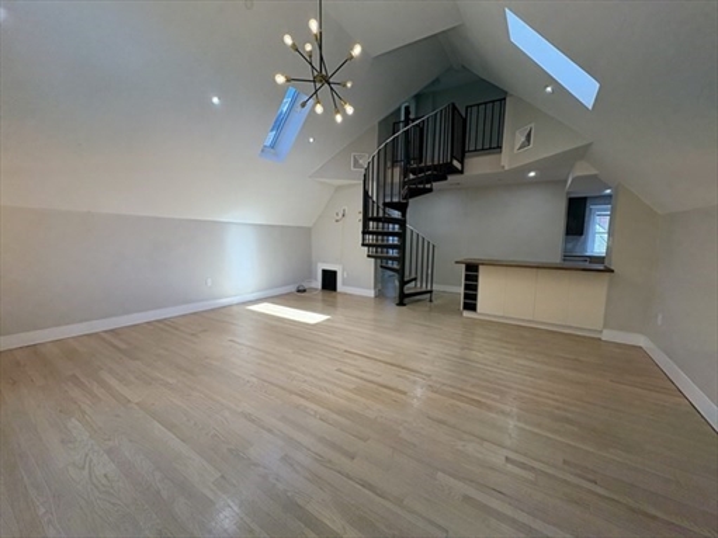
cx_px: 359
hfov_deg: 102.1
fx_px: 290
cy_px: 269
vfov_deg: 85.7
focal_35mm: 14
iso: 100
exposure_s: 1/135
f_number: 2.2
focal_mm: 2.22
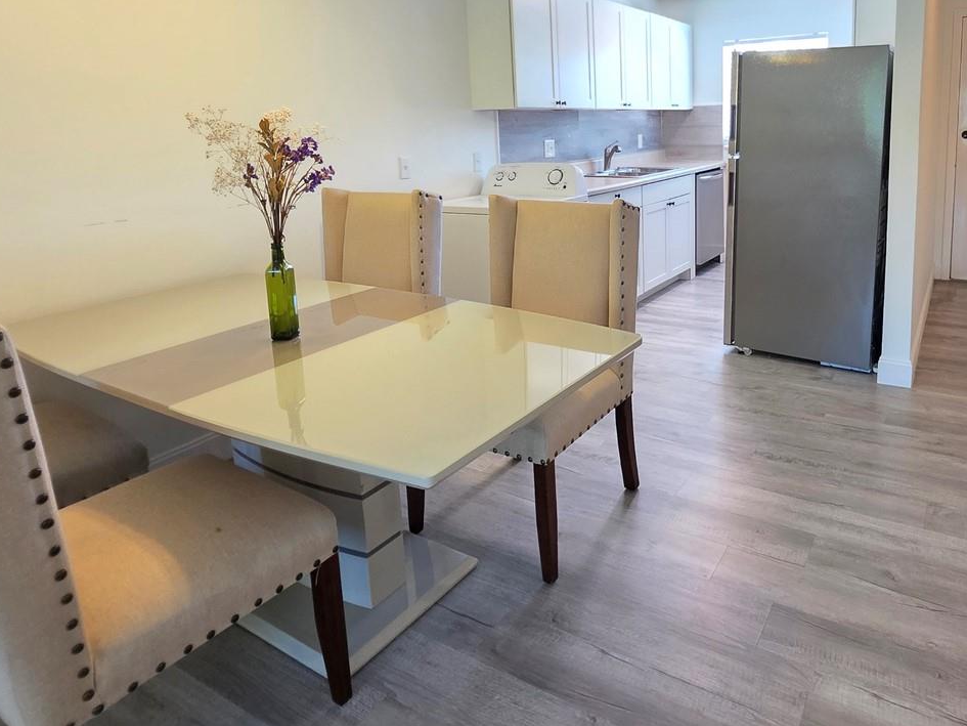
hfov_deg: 75.0
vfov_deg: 59.1
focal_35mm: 22
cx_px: 608
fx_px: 615
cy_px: 219
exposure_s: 1/60
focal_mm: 2.2
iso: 400
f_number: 1.9
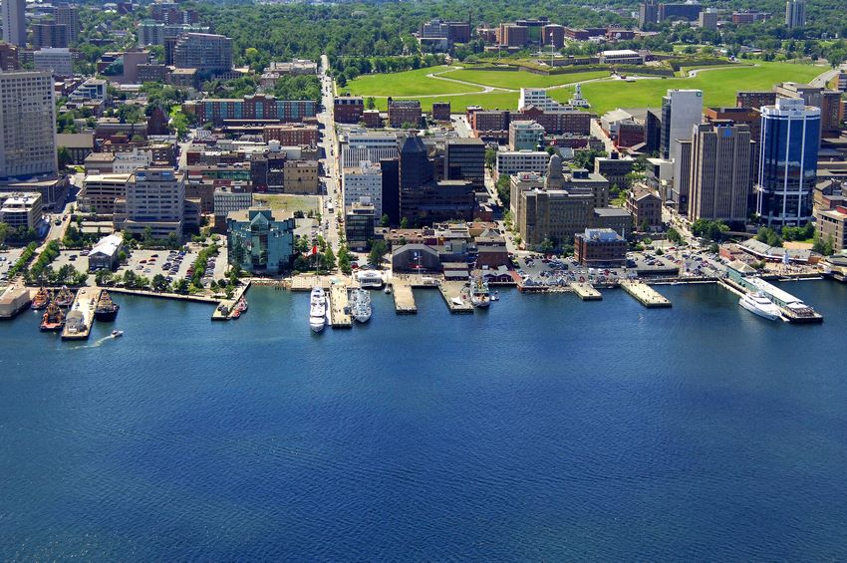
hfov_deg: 31.9
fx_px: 1481
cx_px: 424
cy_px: 282
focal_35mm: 63
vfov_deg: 21.5
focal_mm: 42
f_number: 6.3
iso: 400
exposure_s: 1/1000
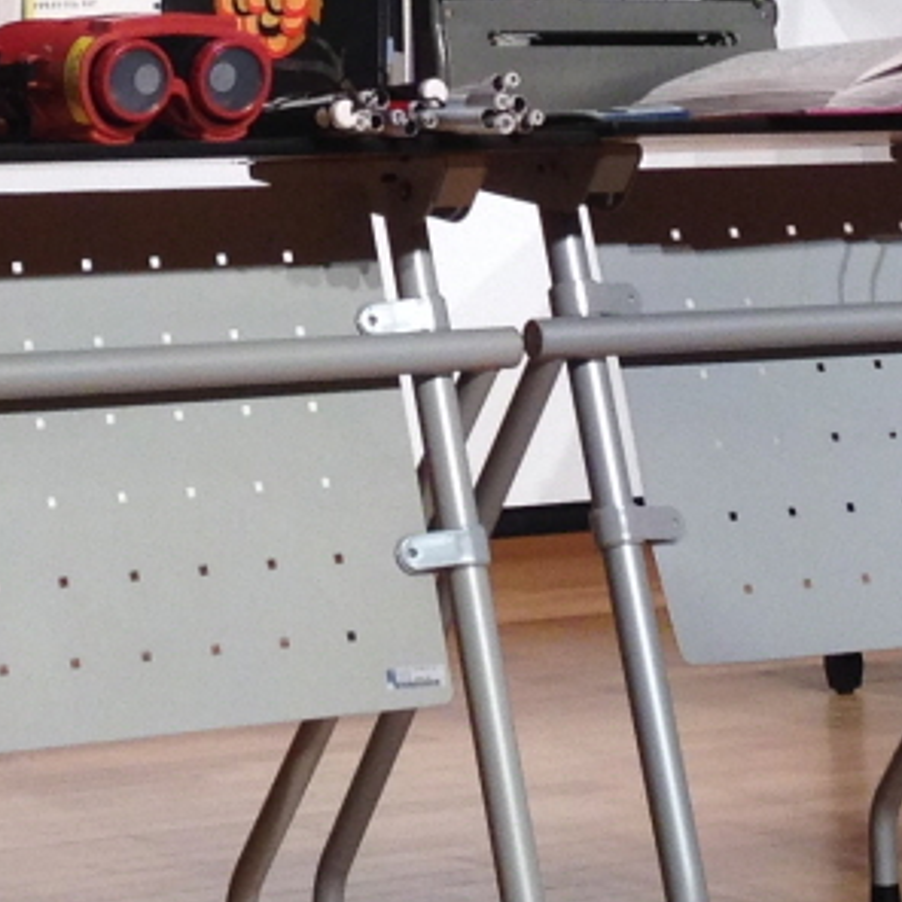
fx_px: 4363
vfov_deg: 11.6
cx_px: 360
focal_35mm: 148
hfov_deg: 11.8
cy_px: -120
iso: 100
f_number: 2.4
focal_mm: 4.12
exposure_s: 1/120
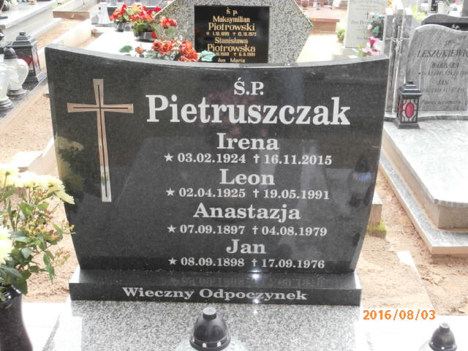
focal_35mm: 47
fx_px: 635
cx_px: 234
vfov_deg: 30.9
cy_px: 176
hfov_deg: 40.4
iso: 200
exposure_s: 1/40
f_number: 4.2
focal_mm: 8.29
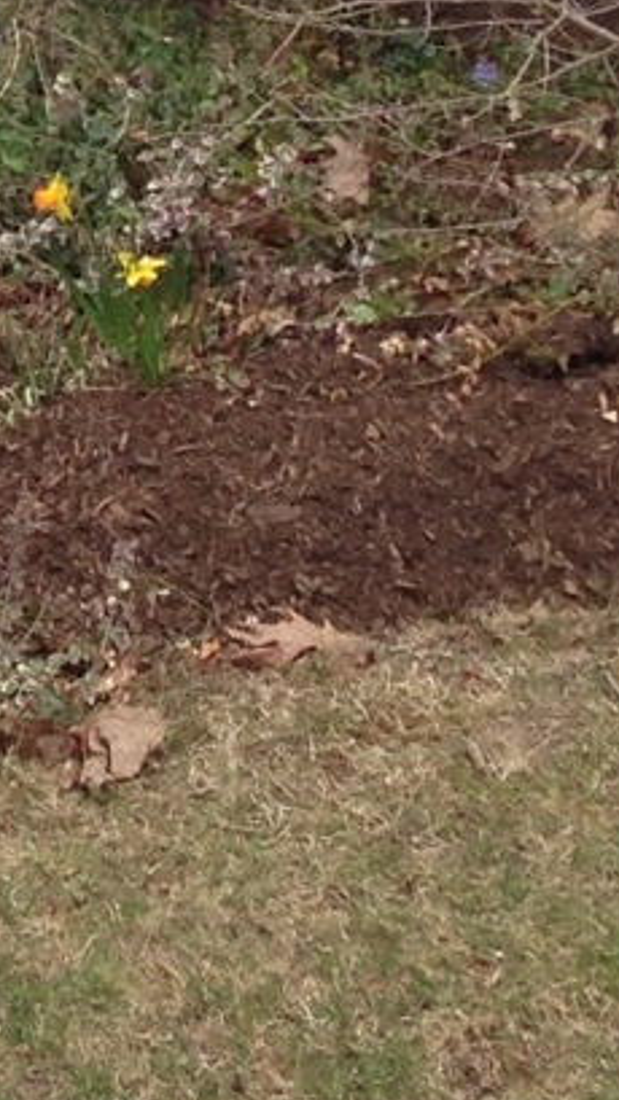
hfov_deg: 6.5
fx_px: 5253
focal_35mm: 180
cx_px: -762
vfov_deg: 11.4
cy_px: -611
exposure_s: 1/212
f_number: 2.4
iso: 50
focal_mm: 4.13
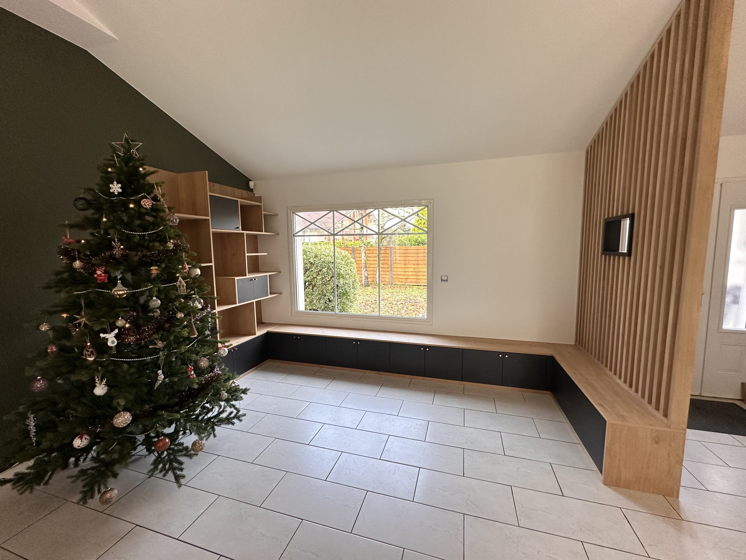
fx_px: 302
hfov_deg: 102.1
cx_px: 373
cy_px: 280
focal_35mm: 14
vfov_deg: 85.7
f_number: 2.2
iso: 160
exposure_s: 1/99
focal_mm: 2.22
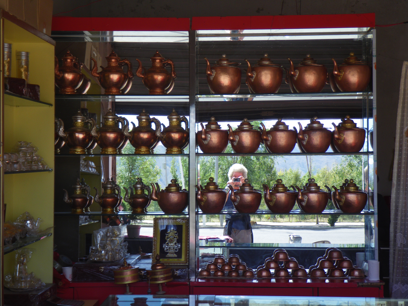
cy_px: 153
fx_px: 731
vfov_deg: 23.7
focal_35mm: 62
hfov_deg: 31.2
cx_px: 204
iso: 50
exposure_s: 1/80
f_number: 4.6
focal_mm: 11.1
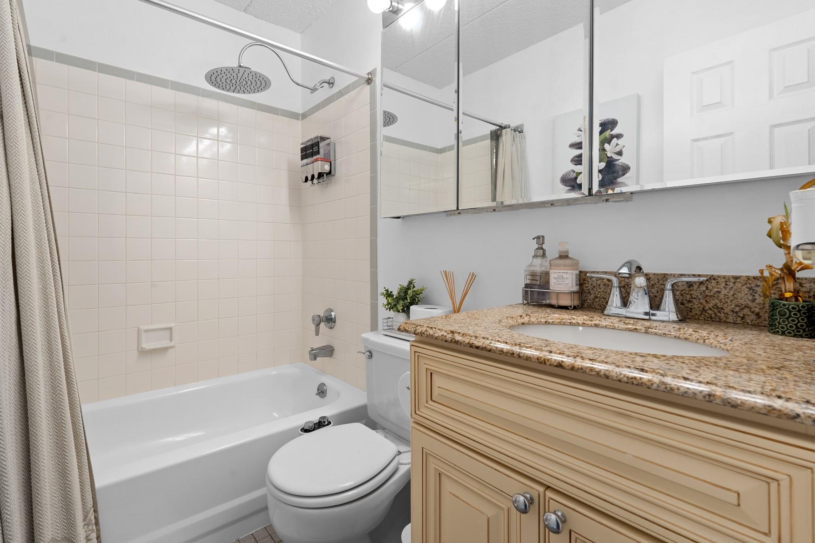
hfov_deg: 96.3
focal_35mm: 16
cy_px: 259
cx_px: 357
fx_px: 362
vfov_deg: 73.7
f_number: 10
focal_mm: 14
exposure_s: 1/5
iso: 500
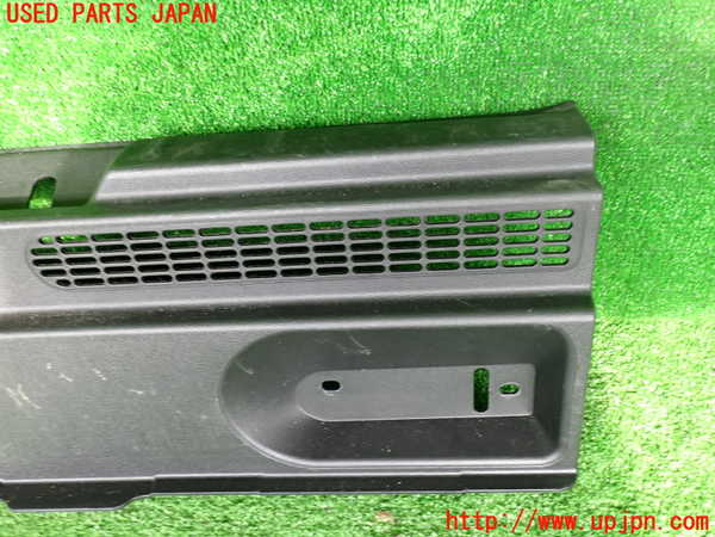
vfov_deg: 46.8
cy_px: 268
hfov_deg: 60.0
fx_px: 620
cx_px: 358
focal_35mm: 30
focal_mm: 5.4
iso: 200
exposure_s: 1/30
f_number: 2.3
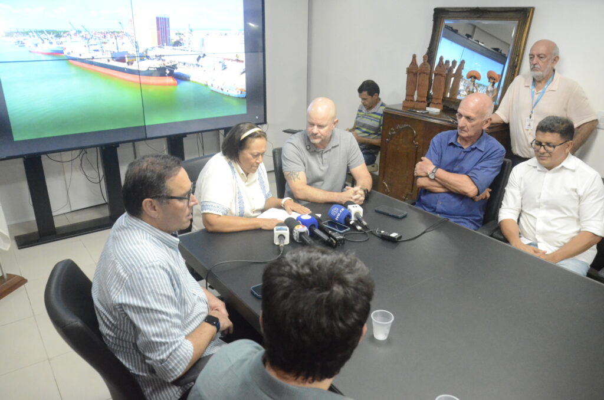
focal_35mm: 27
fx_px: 452
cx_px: 302
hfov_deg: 67.5
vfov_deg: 47.7
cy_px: 200
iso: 6400
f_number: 5.6
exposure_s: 1/200
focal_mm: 18
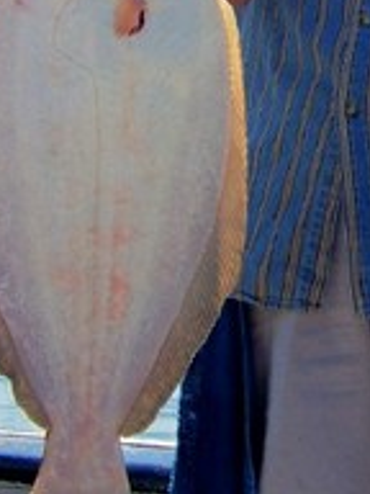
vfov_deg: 19.2
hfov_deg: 14.6
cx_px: 360
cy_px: 32
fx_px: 1425
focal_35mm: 100
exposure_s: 1/640
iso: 64
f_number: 2.8
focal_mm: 5.85
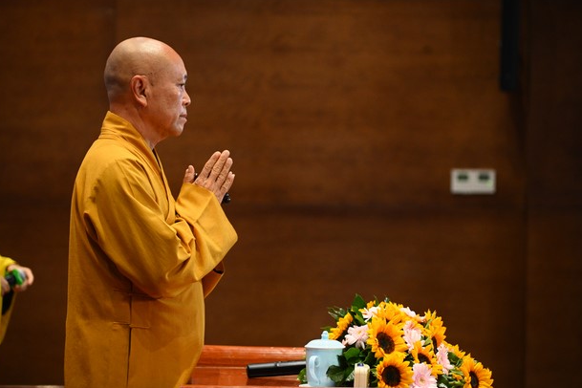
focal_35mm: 128
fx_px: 2069
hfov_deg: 16.0
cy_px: 185
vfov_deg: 10.7
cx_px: 287
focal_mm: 120
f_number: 4
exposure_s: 1/160
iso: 3200
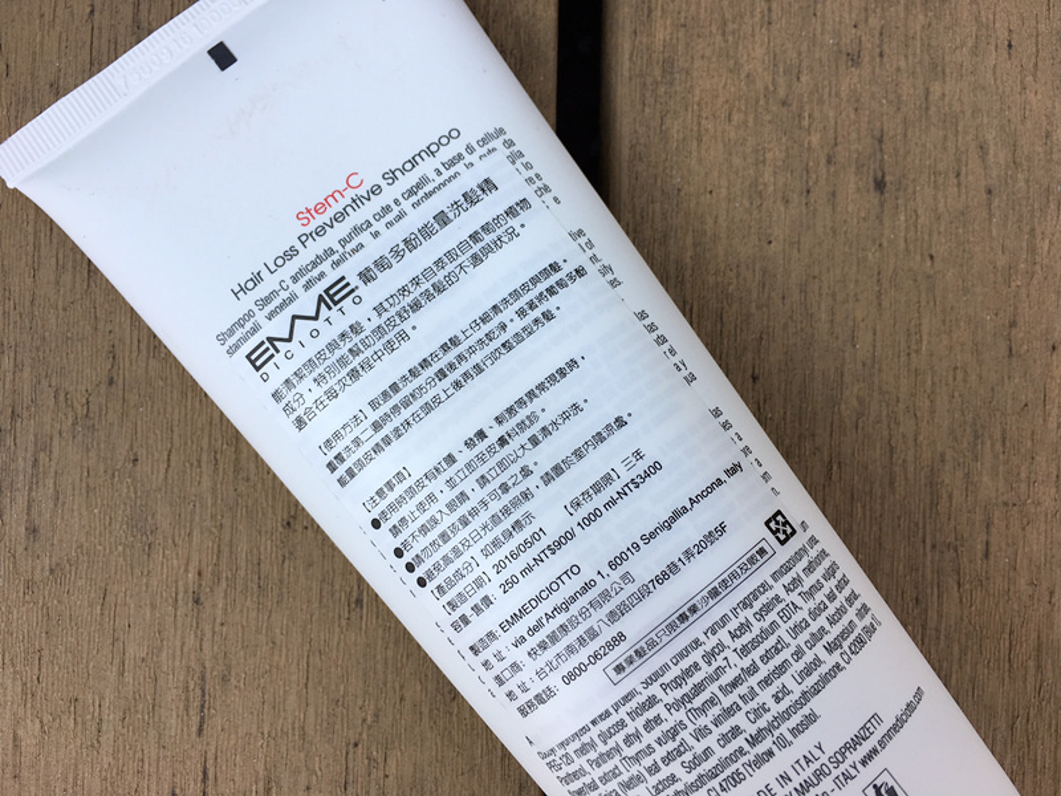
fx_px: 889
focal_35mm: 29
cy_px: 398
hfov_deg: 61.7
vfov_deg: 48.2
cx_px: 530
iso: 25
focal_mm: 4.15
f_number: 2.2
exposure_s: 1/169
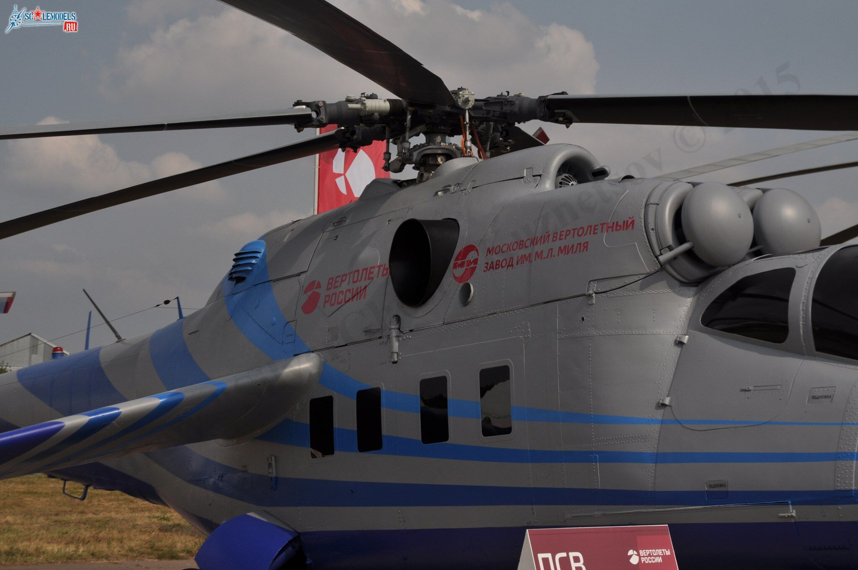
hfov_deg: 27.0
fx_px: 1785
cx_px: 429
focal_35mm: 75
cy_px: 285
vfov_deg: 18.1
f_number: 8
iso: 200
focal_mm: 50
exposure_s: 1/1600
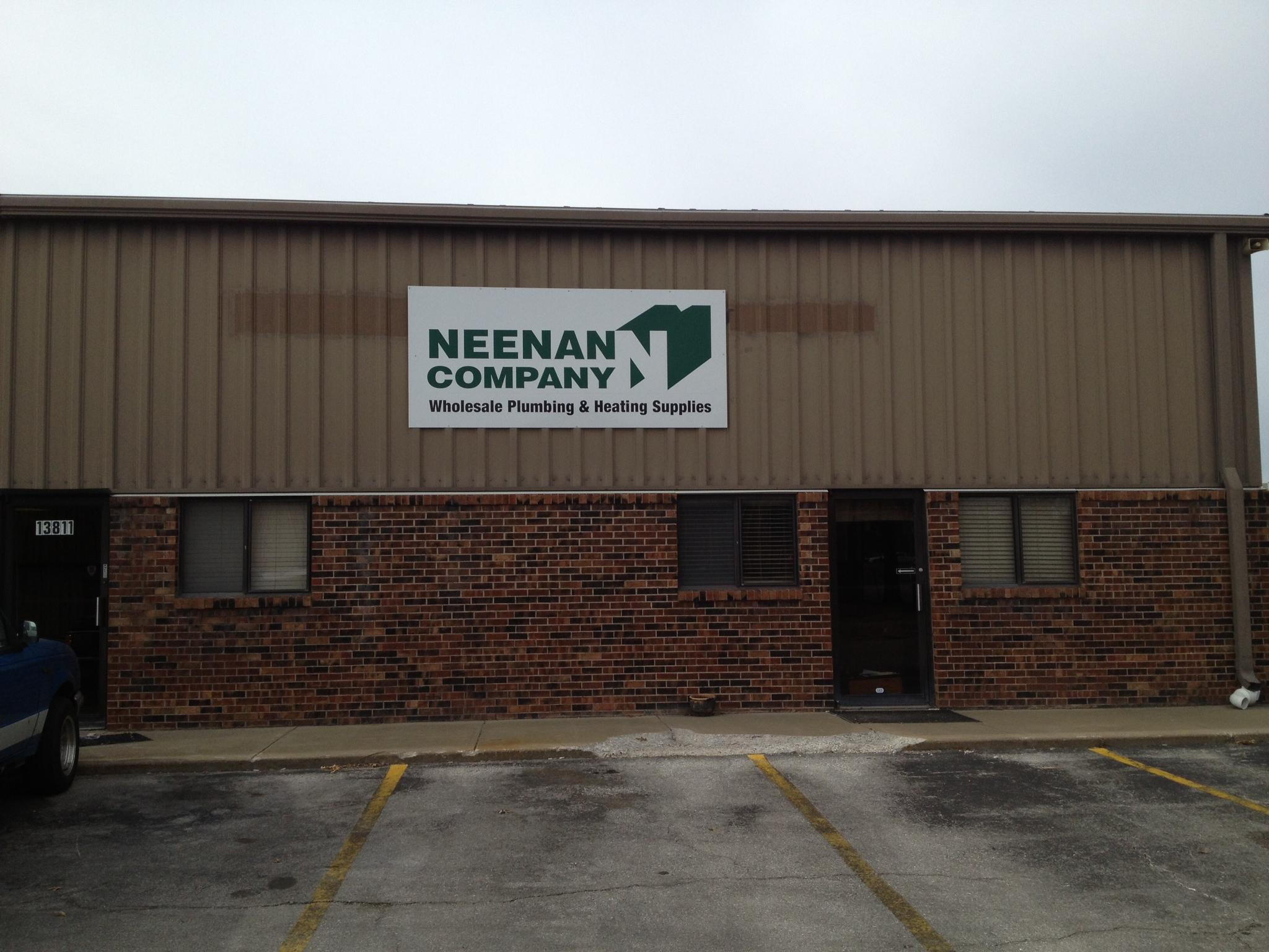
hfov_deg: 52.6
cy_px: 476
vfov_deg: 40.7
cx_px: 634
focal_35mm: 35
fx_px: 1283
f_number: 2.4
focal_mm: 4.28
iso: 50
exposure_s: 1/1618
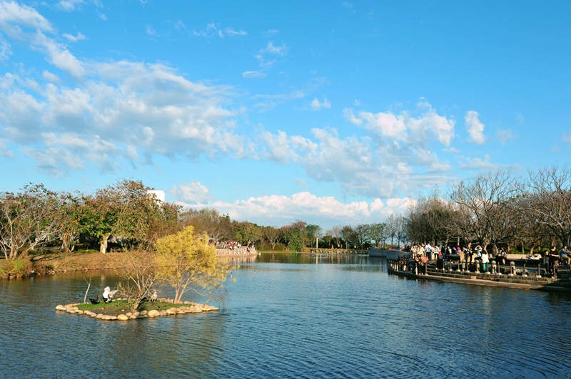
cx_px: 286
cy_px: 190
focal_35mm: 32
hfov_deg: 58.8
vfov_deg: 41.0
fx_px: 507
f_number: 14
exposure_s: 1/125
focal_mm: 32
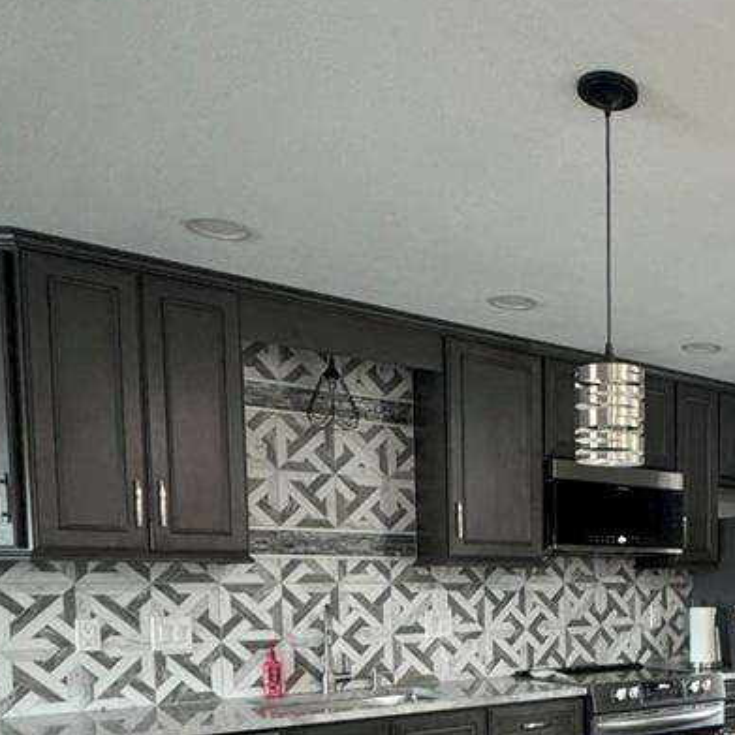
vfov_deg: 40.8
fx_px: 913
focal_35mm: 38
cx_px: 727
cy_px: 649
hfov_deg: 39.0
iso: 500
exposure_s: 1/60
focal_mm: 2.22
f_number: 2.2
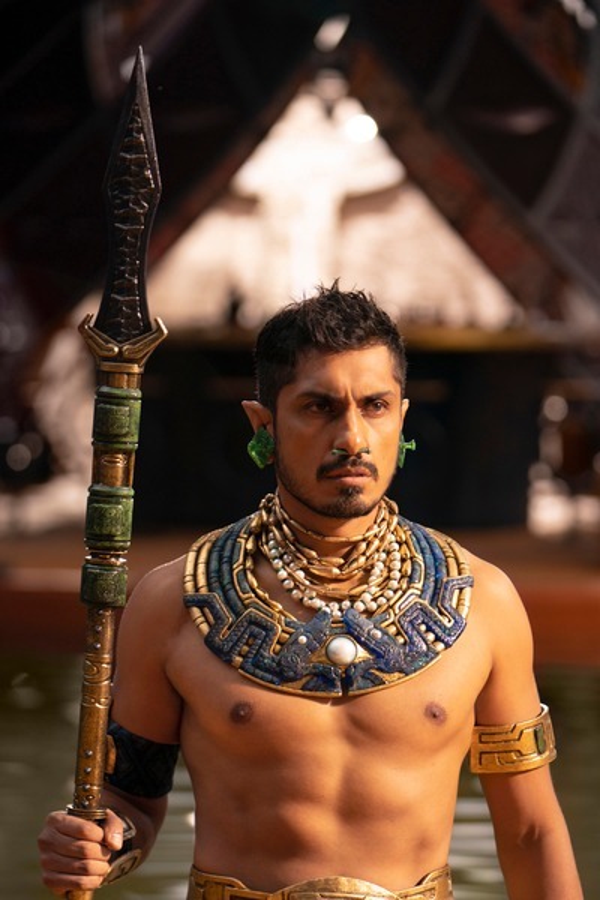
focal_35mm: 106
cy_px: 450
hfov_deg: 12.9
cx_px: 300
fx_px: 2650
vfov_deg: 19.3
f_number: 2.8
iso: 500
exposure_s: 1/640
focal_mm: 106
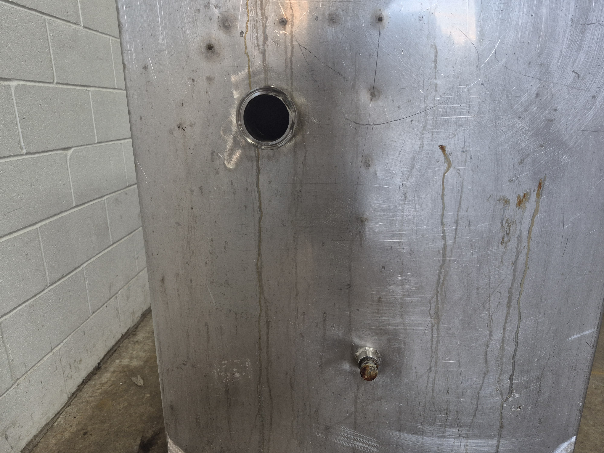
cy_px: 226
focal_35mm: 23
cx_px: 302
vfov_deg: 58.9
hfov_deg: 73.9
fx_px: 401
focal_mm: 5.4
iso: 80
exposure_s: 1/120
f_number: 1.8
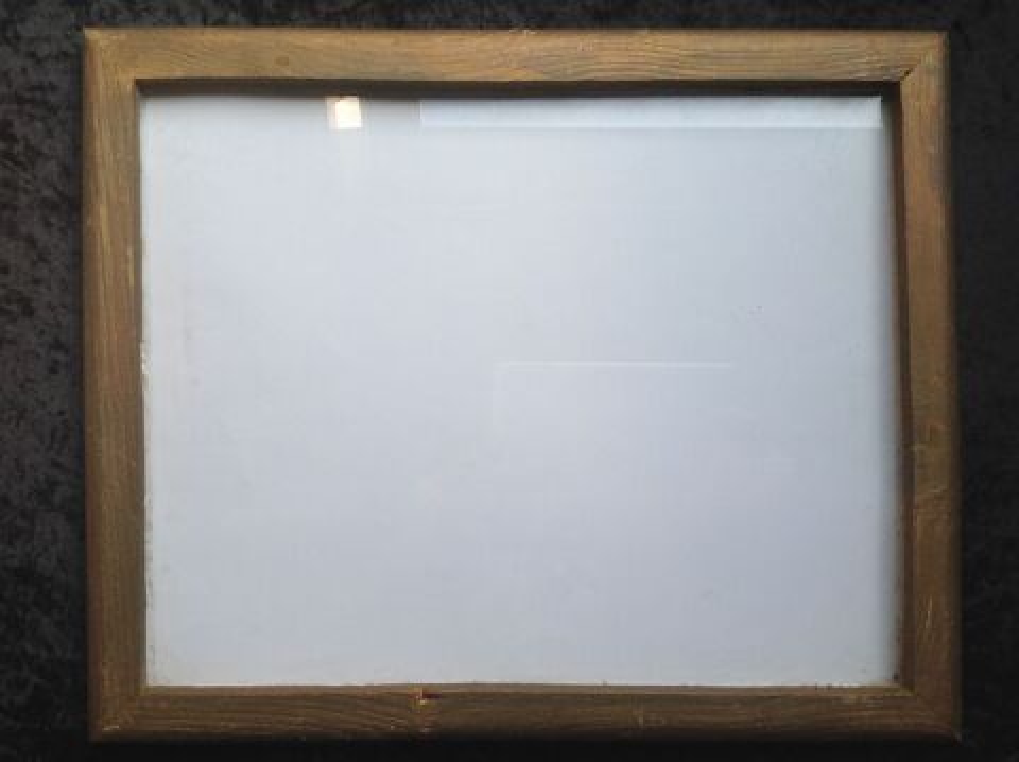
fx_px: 1029
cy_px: 381
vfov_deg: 40.6
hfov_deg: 52.7
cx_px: 510
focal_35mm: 35
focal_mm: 4.28
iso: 50
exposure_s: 1/302
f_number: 2.4
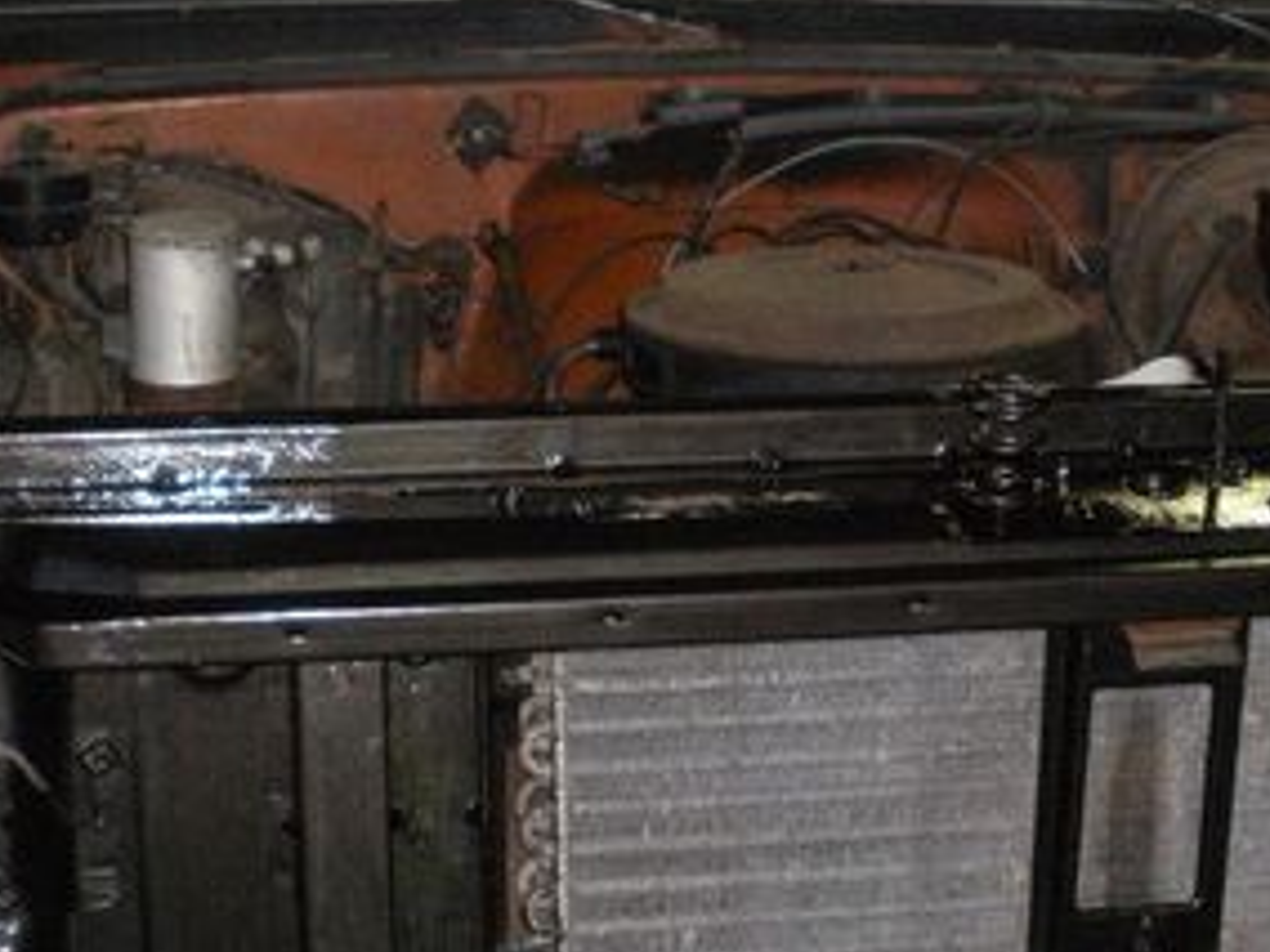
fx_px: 2972
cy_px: 416
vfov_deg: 18.2
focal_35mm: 81
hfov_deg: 23.9
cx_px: 961
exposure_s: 1/60
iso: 400
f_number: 3.5
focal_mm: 6.3
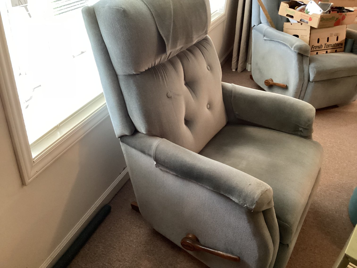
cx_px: 178
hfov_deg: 58.3
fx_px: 320
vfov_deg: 45.4
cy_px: 134
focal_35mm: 31
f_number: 2.4
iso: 400
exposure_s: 1/33
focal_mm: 3.3
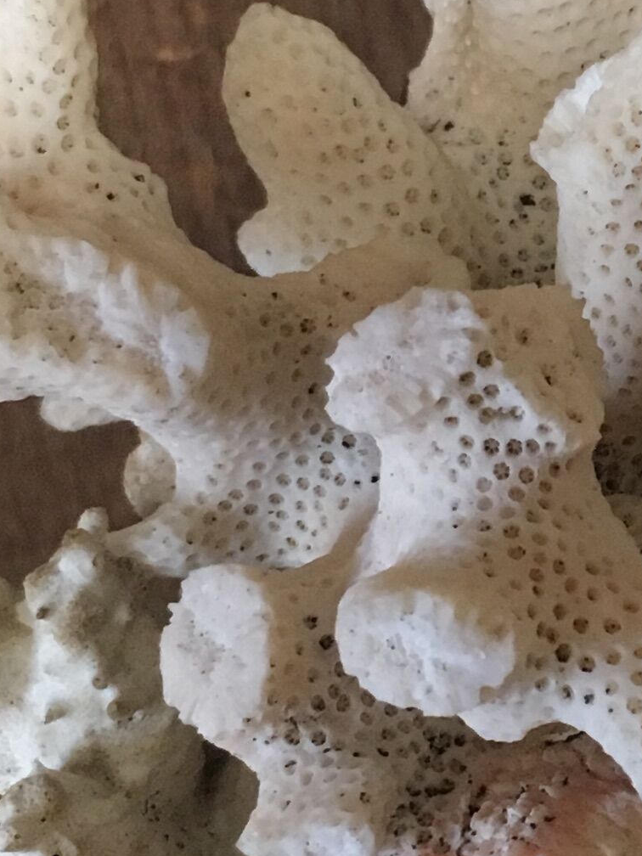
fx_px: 2869
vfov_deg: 16.9
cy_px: 275
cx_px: 791
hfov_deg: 12.4
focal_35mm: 116
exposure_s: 1/33
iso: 160
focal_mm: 4.15
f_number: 2.2
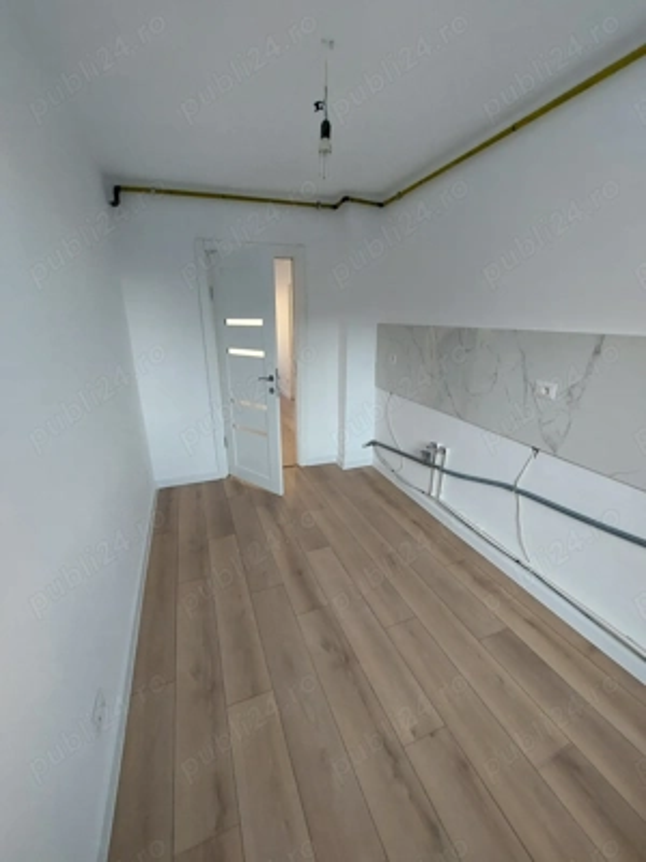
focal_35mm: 13
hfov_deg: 89.9
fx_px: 323
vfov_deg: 106.2
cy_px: 431
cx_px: 323
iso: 200
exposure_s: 1/60
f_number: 2.2
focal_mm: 1.74
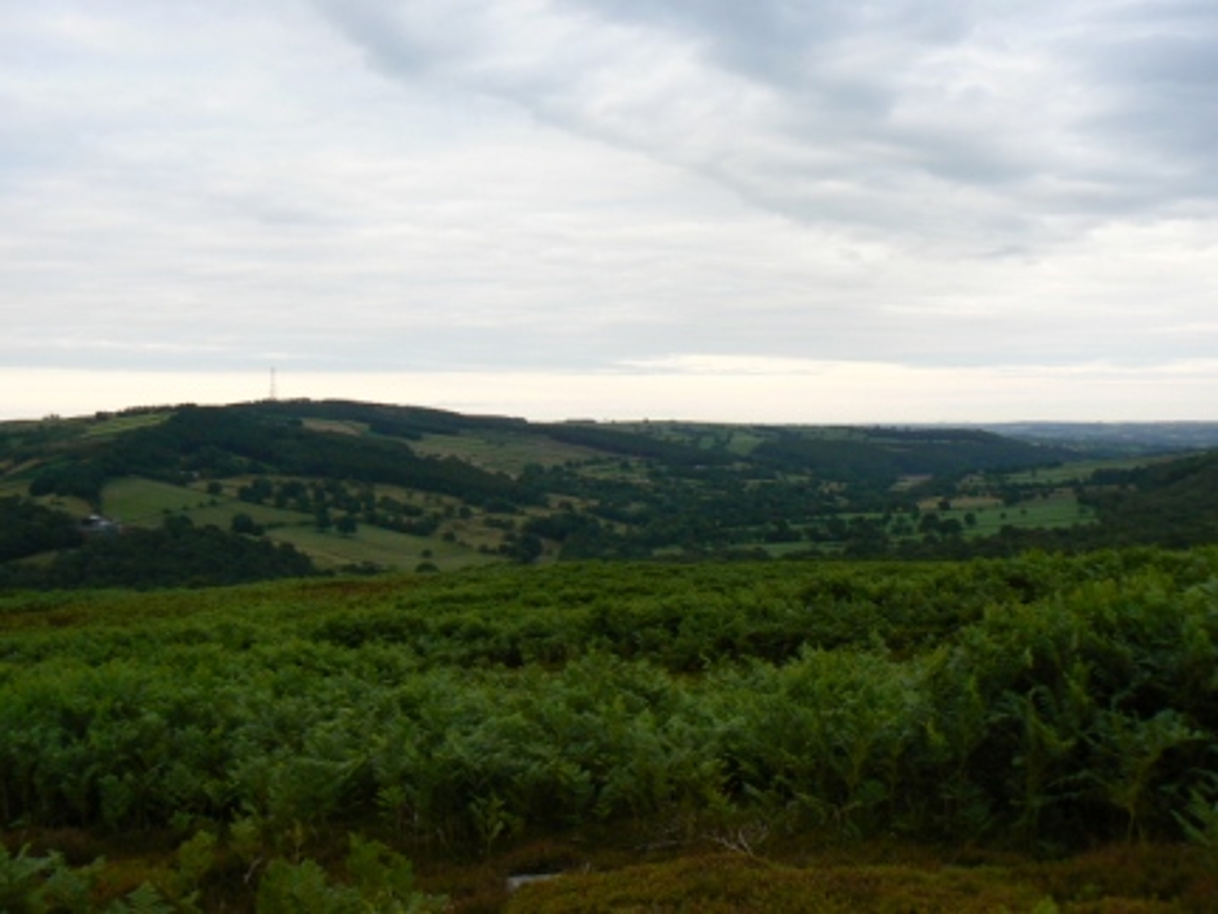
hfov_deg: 51.4
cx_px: 609
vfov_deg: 39.7
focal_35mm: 36
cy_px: 457
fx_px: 1267
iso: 80
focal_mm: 6
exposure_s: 1/80
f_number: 4
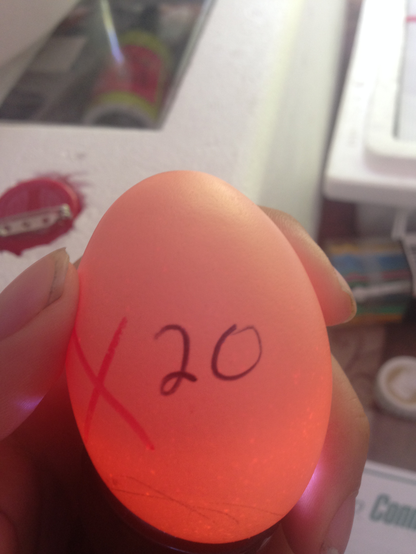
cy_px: 277
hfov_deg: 42.9
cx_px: 208
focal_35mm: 33
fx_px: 529
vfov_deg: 55.4
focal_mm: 4.12
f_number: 2.4
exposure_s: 1/20
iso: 80
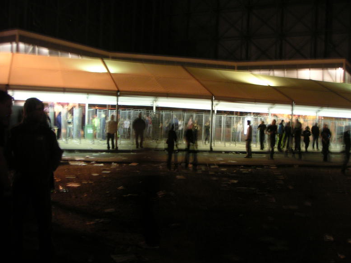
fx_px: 396
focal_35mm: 39
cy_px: 131
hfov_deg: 47.8
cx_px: 173
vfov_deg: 36.8
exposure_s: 1/1.6
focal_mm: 6
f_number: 2.8
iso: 100
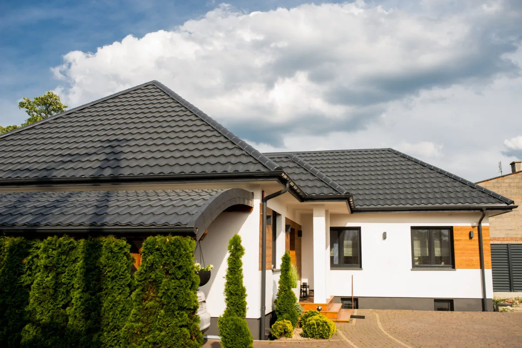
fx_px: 507
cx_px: 261
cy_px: 174
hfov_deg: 54.4
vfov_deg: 37.9
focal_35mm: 35
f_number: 4
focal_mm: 35
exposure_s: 1/320
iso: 64
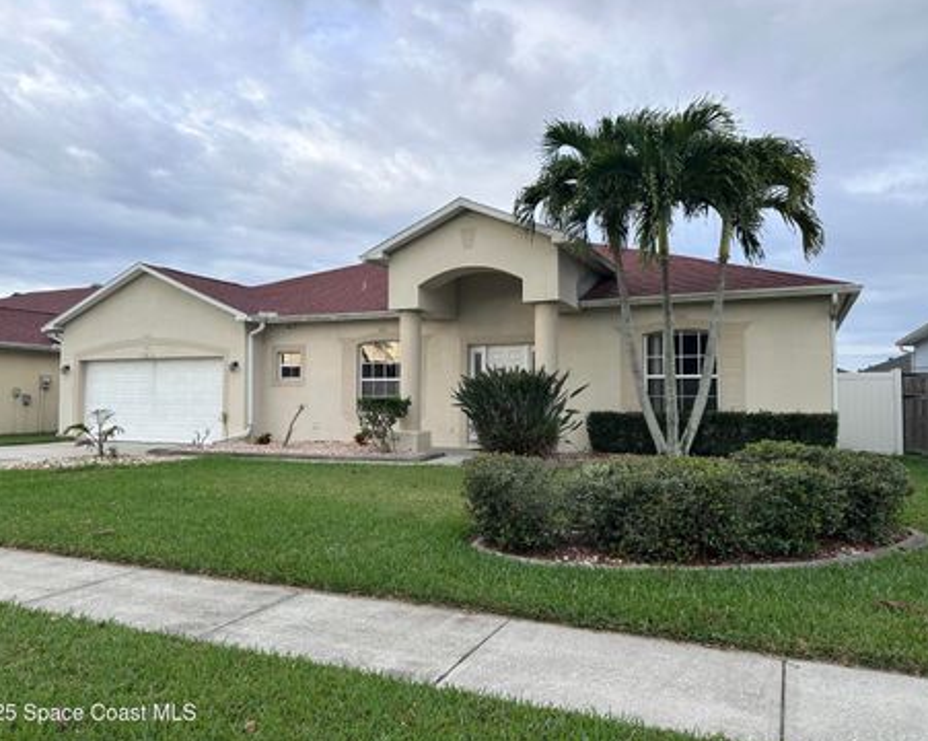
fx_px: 713
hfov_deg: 66.1
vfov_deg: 54.9
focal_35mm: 26
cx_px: 465
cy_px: 361
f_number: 1.78
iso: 80
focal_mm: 6.86
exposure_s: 1/1357
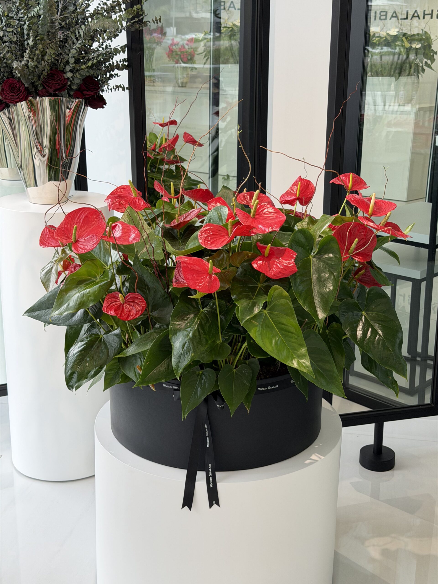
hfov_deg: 30.3
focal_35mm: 48
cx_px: 219
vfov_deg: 39.7
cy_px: 292
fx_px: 810
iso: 64
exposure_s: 1/266
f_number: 1.78
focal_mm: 6.76
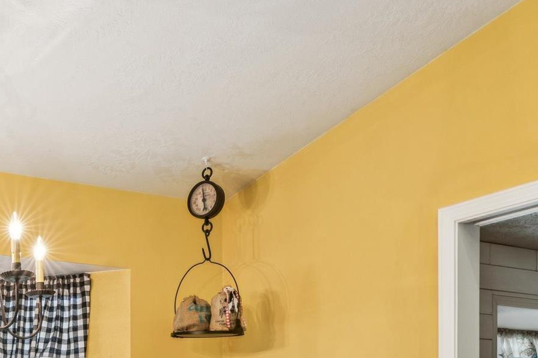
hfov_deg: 32.1
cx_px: -25
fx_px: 842
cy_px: 449
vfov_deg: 21.9
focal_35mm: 56
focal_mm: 16.4
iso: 400
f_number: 13
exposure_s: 1/6
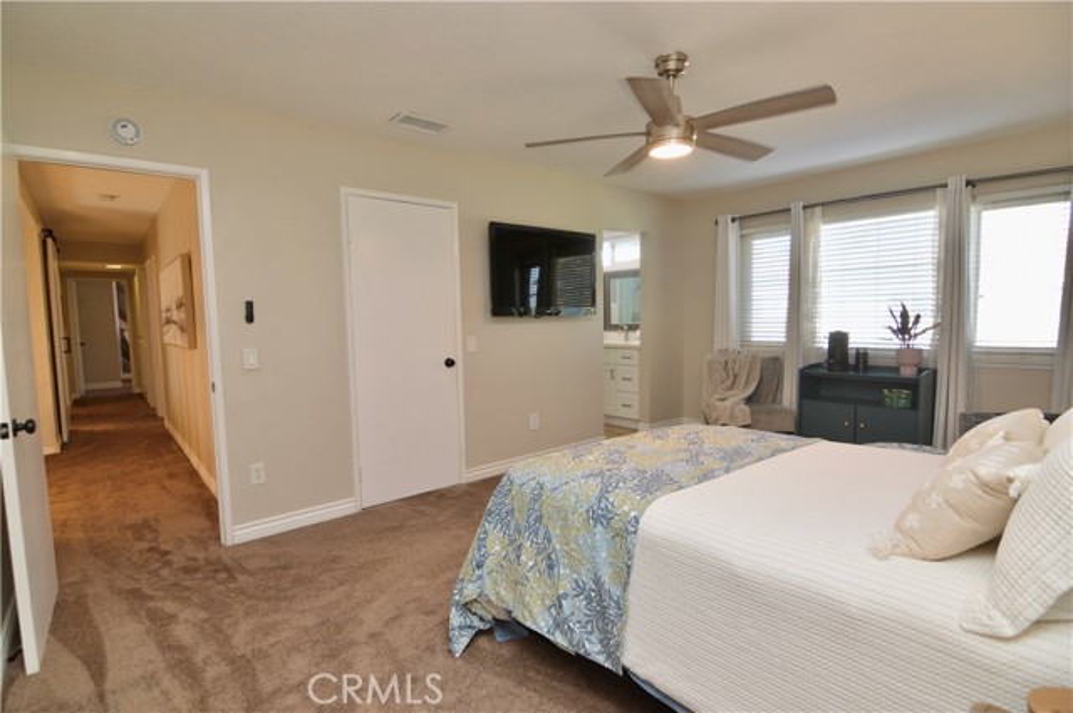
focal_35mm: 16
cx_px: 536
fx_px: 491
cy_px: 356
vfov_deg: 71.9
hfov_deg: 95.1
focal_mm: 11
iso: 400
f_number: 4
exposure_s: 1/60
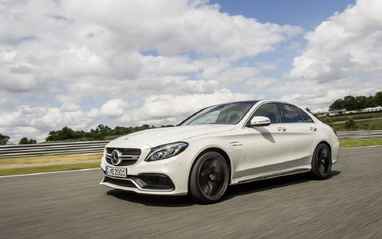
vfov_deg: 38.3
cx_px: 190
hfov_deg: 58.2
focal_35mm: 33
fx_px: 343
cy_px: 120
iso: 100
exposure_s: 1/60
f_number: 22
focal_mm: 32
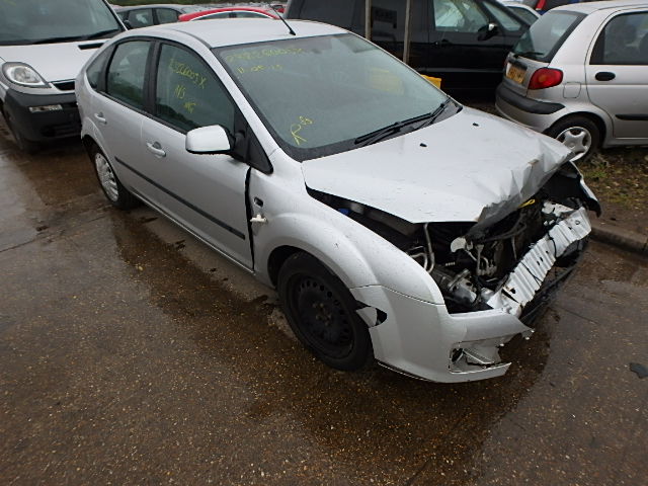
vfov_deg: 63.4
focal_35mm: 21
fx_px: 393
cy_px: 243
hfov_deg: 79.0
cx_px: 324
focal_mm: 3.7
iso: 125
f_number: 3.5
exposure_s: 1/160
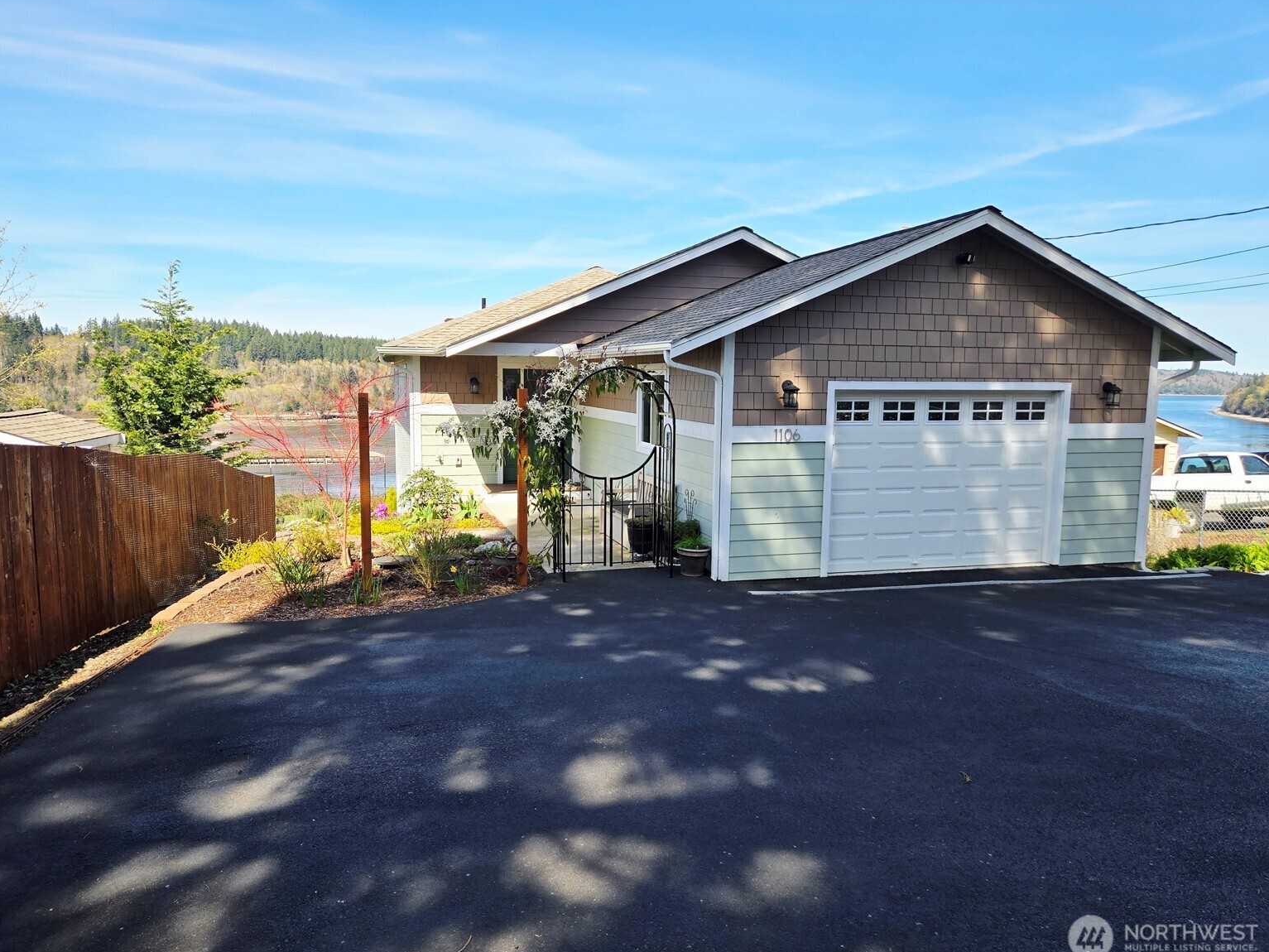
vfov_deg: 56.8
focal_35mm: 24
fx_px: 880
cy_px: 474
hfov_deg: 71.6
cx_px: 621
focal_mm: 5.4
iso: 25
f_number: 1.8
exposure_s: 1/1111
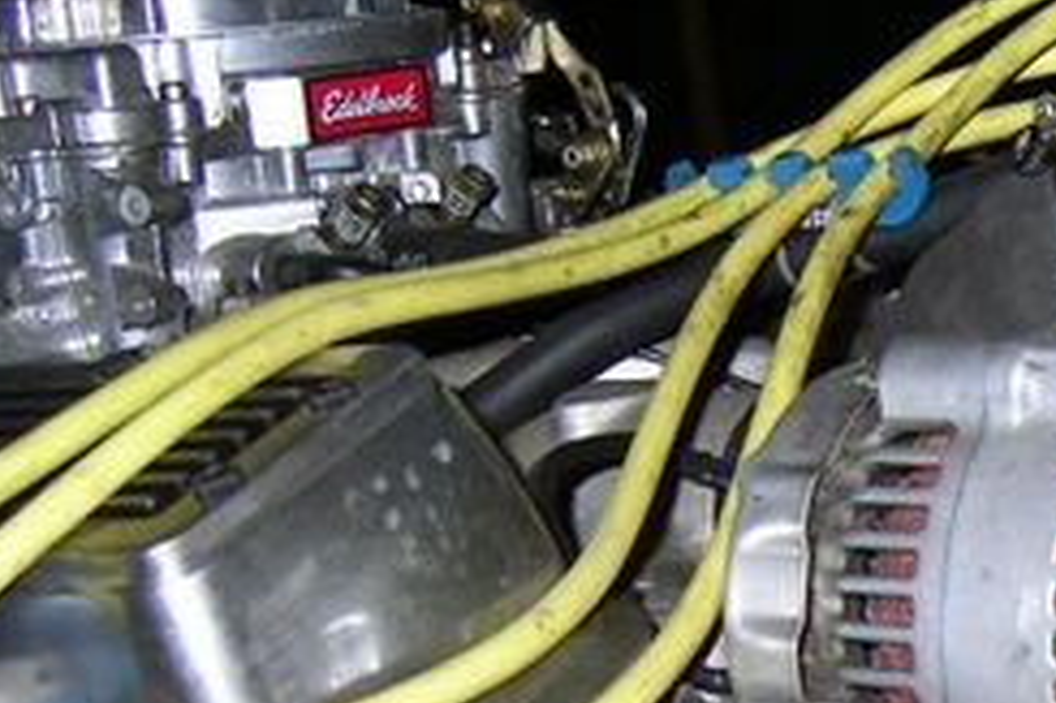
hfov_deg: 19.8
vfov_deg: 13.7
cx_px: 1190
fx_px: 2873
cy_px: 738
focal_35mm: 98
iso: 100
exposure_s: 1/30
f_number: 2.8
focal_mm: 5.6
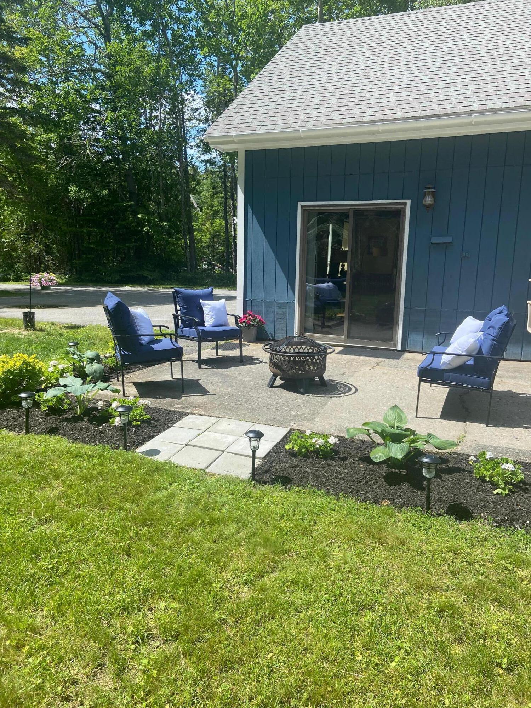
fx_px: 532
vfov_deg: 67.3
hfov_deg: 53.1
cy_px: 354
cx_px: 266
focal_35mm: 26
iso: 32
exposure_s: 1/1678
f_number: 1.8
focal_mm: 4.25
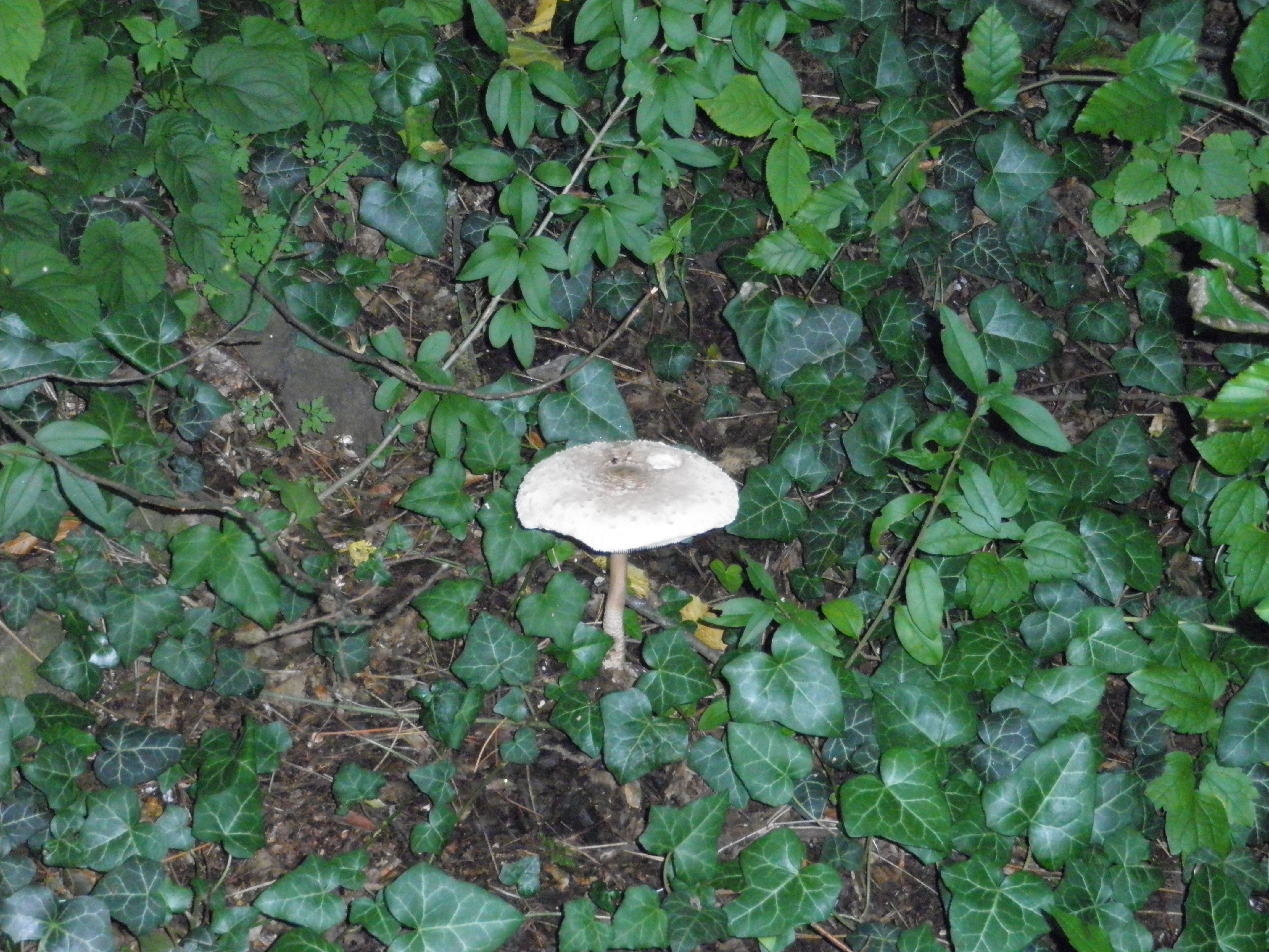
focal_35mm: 85
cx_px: 634
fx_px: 3116
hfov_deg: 23.0
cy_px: 476
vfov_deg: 17.4
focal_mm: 14.9
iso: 800
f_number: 5.2
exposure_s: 1/125
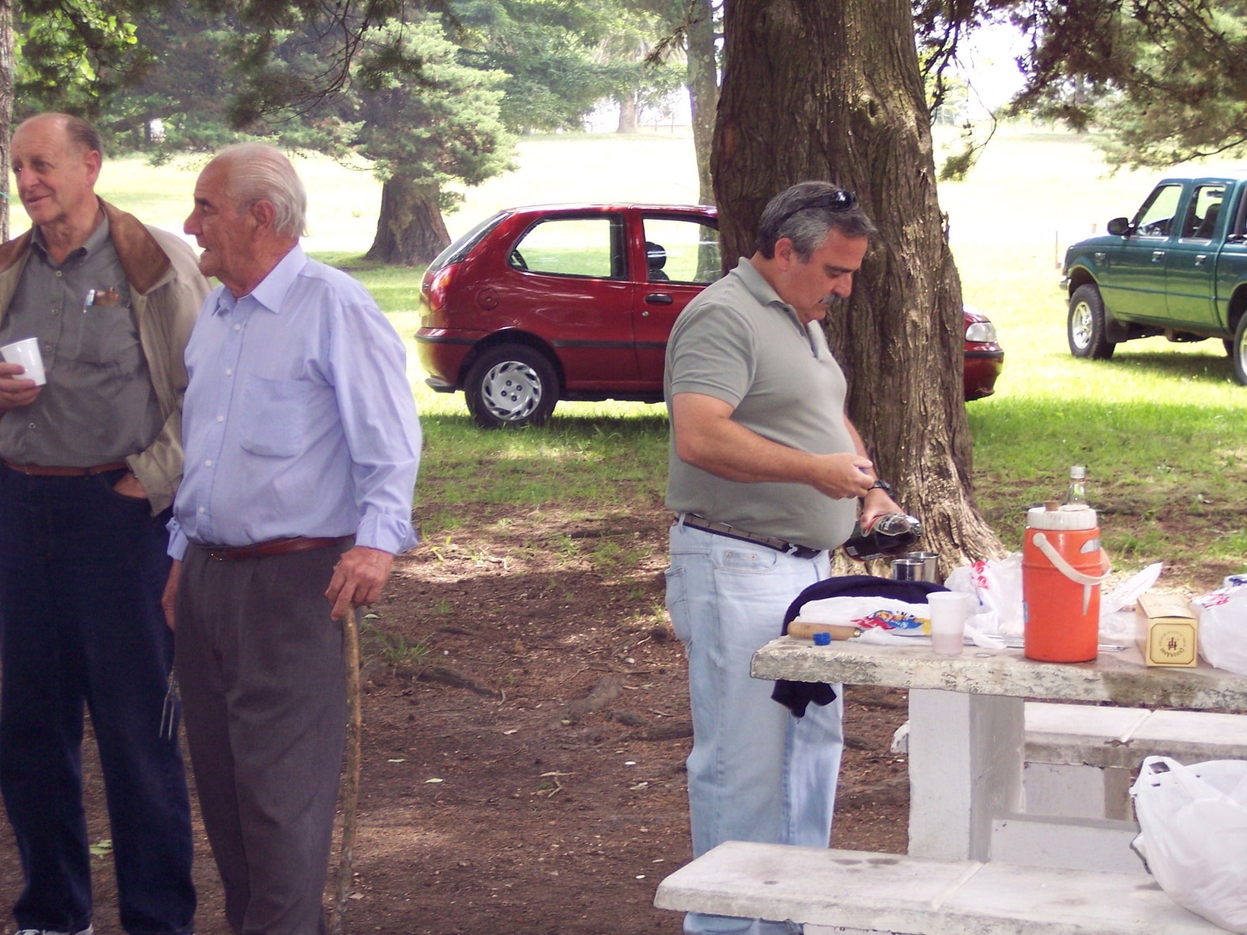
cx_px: 624
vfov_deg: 18.9
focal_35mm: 78
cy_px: 468
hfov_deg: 25.0
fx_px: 2810
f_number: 4
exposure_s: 1/125
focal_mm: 16
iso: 140
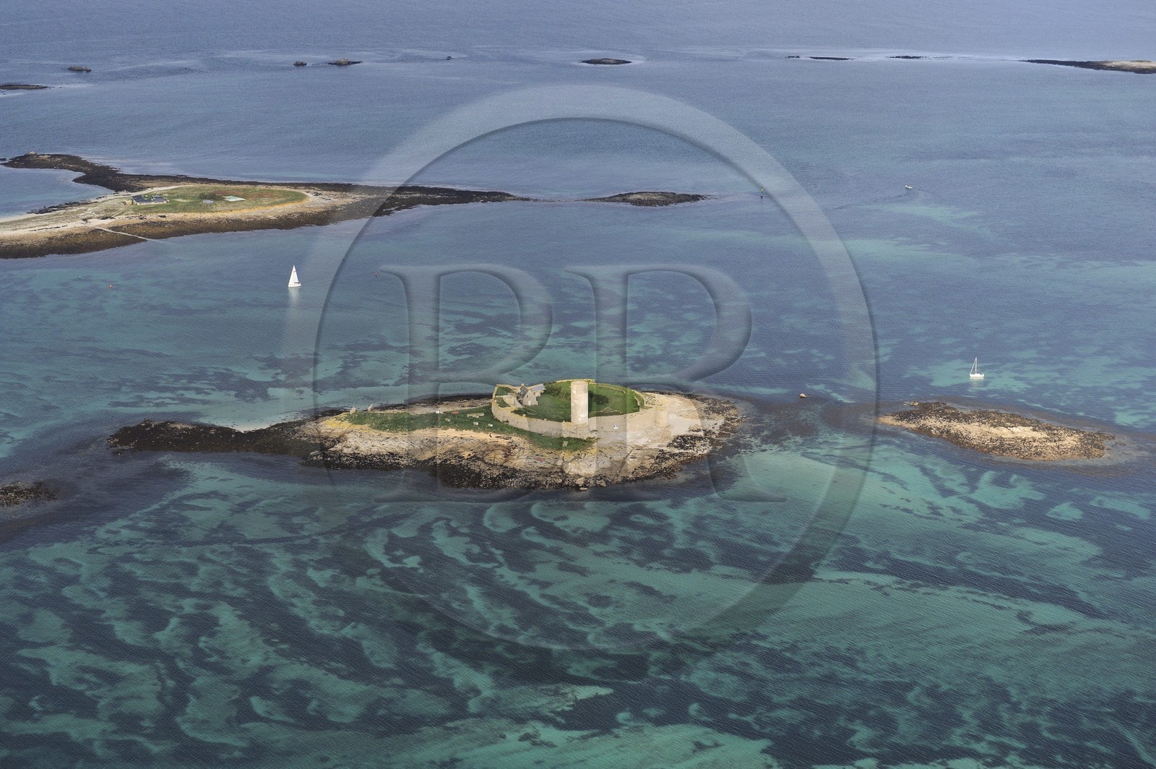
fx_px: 2246
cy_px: 384
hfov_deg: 28.9
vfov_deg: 19.4
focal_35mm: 70
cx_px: 578
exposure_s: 1/1250
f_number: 7.1
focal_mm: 70
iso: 1000
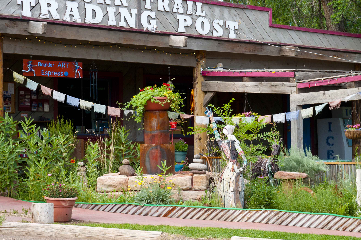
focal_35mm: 82
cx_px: 169
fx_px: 821
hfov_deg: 24.8
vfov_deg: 16.6
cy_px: 94
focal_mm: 40
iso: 400
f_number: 4.5
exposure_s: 1/80
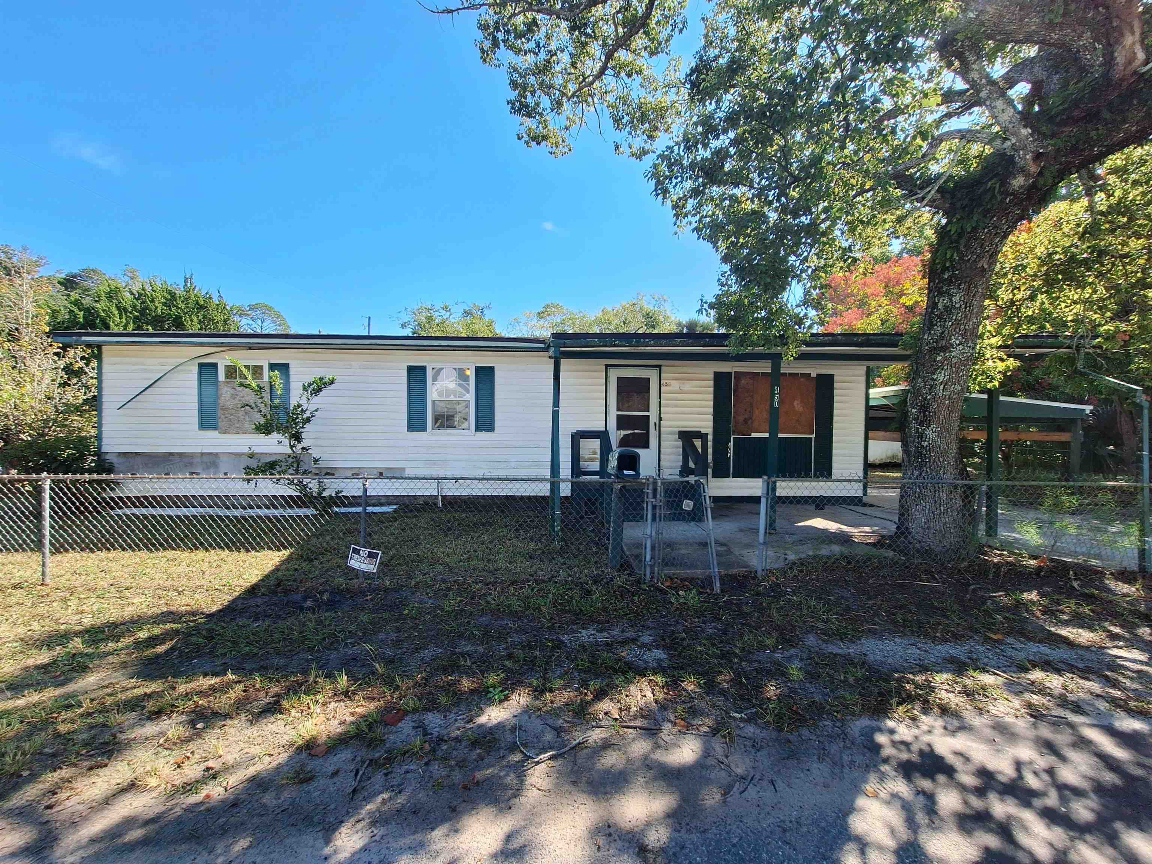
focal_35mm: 13
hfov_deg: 106.2
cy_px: 432
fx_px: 433
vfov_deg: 89.9
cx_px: 576
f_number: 2.2
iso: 40
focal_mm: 1.74
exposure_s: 1/958
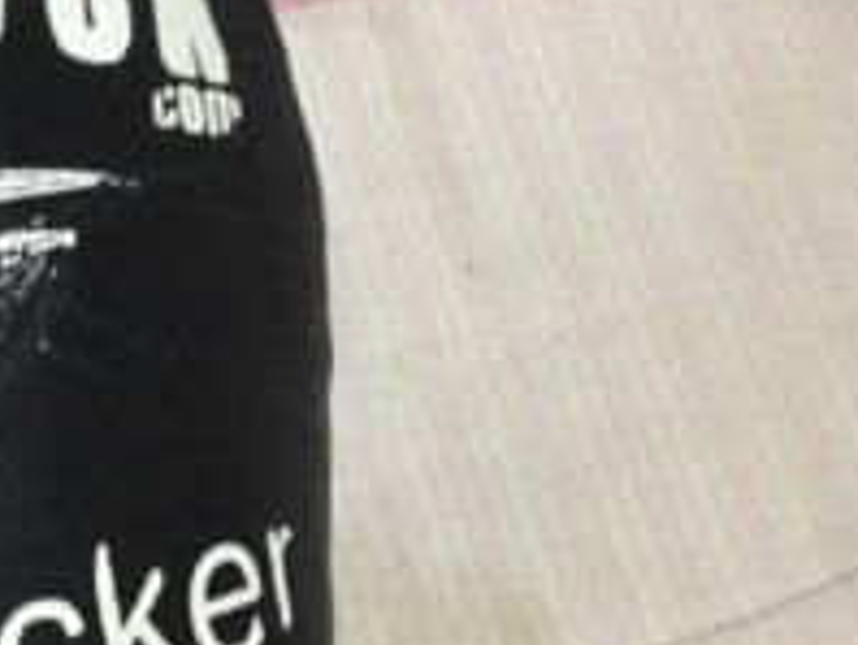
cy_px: 329
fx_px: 2482
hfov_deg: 18.7
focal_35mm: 100
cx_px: -134
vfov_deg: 14.8
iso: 250
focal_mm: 4.13
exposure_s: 1/20
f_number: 2.4
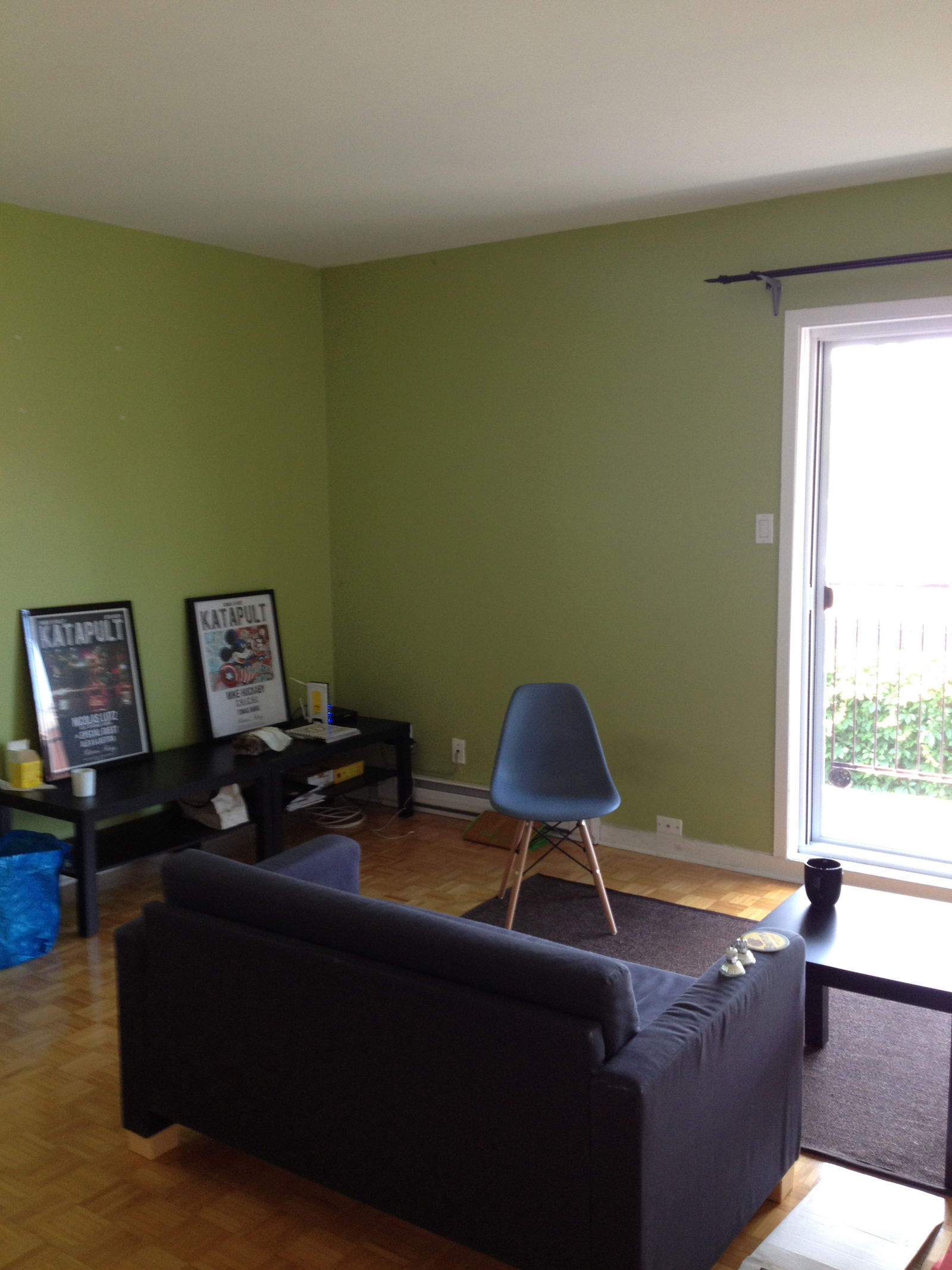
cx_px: 476
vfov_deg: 52.6
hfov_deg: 40.7
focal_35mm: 35
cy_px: 635
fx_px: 1283
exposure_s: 1/20
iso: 80
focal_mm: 4.28
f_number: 2.4
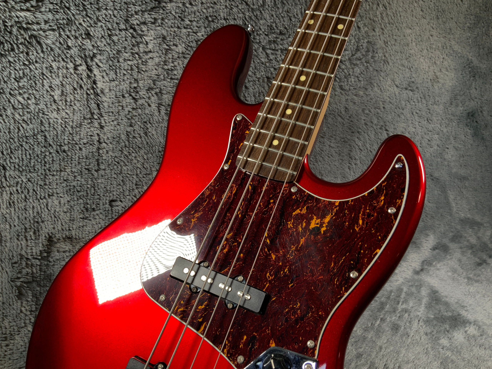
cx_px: 246
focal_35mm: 29
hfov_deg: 61.7
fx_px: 412
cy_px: 184
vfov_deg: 48.2
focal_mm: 3
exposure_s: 1/104
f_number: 1.8
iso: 40
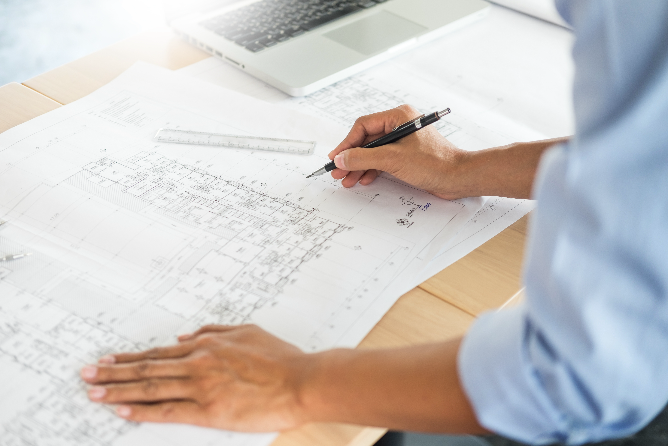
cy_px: 223
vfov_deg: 25.5
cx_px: 334
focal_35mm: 53
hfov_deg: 37.5
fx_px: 983
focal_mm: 35
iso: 200
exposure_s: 1/180
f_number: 2
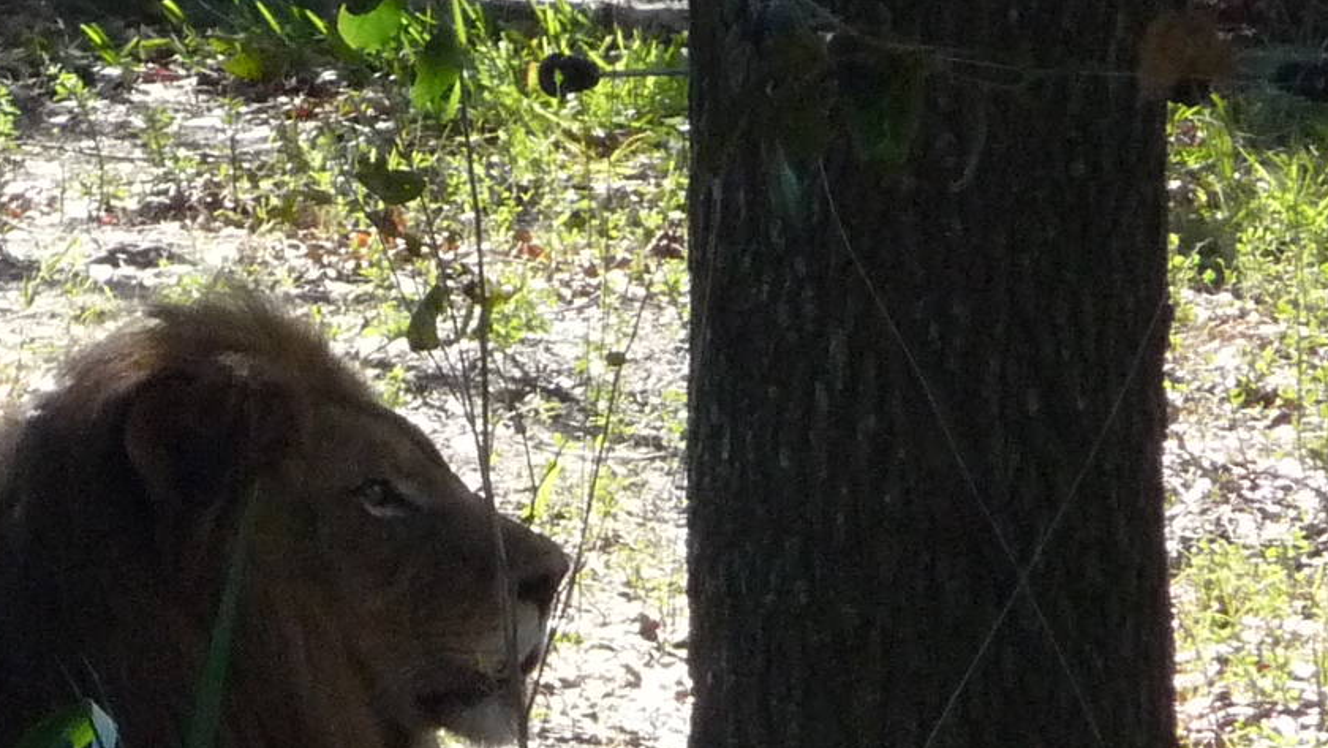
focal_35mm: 979
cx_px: 157
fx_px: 34483
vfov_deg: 1.2
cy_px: 667
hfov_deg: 2.2
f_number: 4.9
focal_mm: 47
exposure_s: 1/400
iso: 400
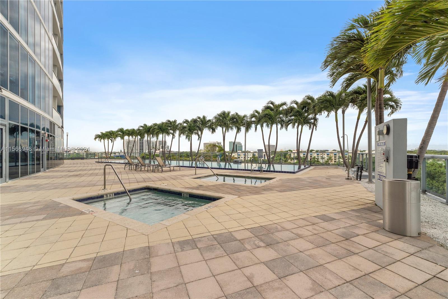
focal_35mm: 15
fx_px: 187
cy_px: 150
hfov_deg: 100.4
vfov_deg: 77.3
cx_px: 224
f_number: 10
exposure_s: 1/160
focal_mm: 10
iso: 125
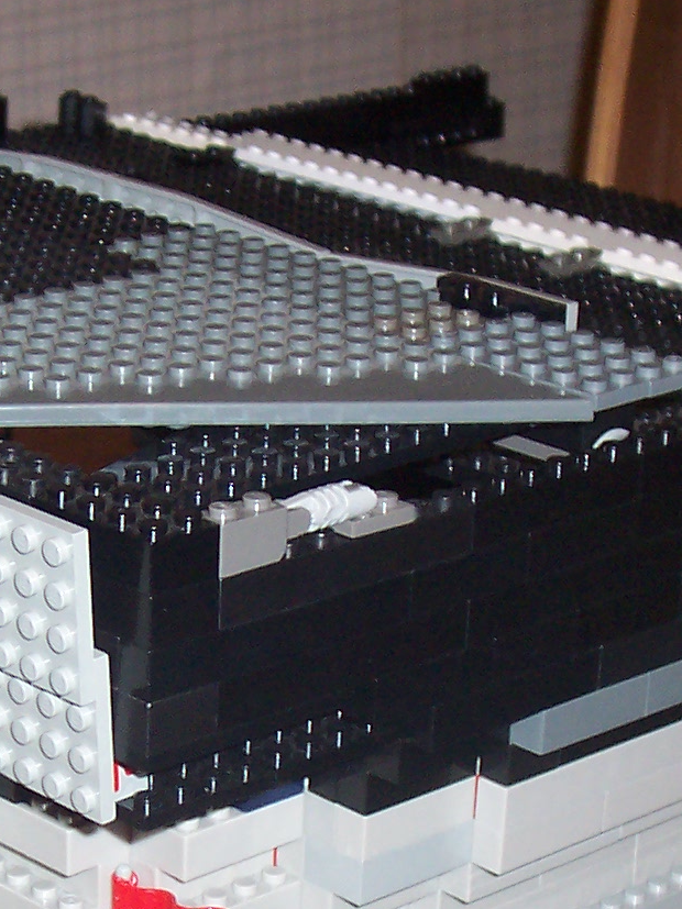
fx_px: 2969
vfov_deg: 17.2
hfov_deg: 13.1
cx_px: 172
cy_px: 766
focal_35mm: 113
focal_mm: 7
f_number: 3
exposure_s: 1/60
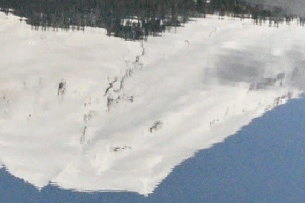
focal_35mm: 294
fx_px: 2488
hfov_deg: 7.0
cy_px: -420
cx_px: 71
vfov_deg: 4.5
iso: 400
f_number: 18
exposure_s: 1/800
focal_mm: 26
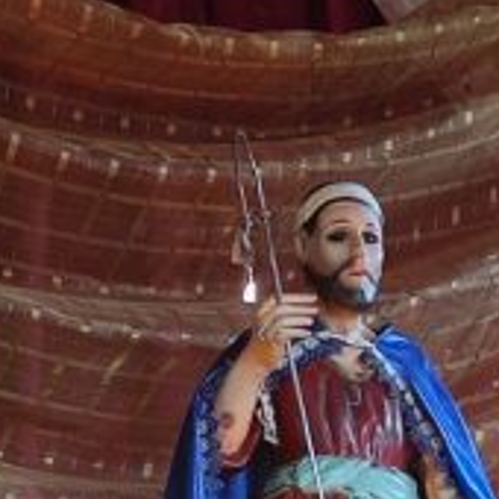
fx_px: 2936
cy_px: 652
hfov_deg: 9.7
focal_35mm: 180
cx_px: 405
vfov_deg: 9.5
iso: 291
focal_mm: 4.71
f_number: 1.79
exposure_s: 1/50
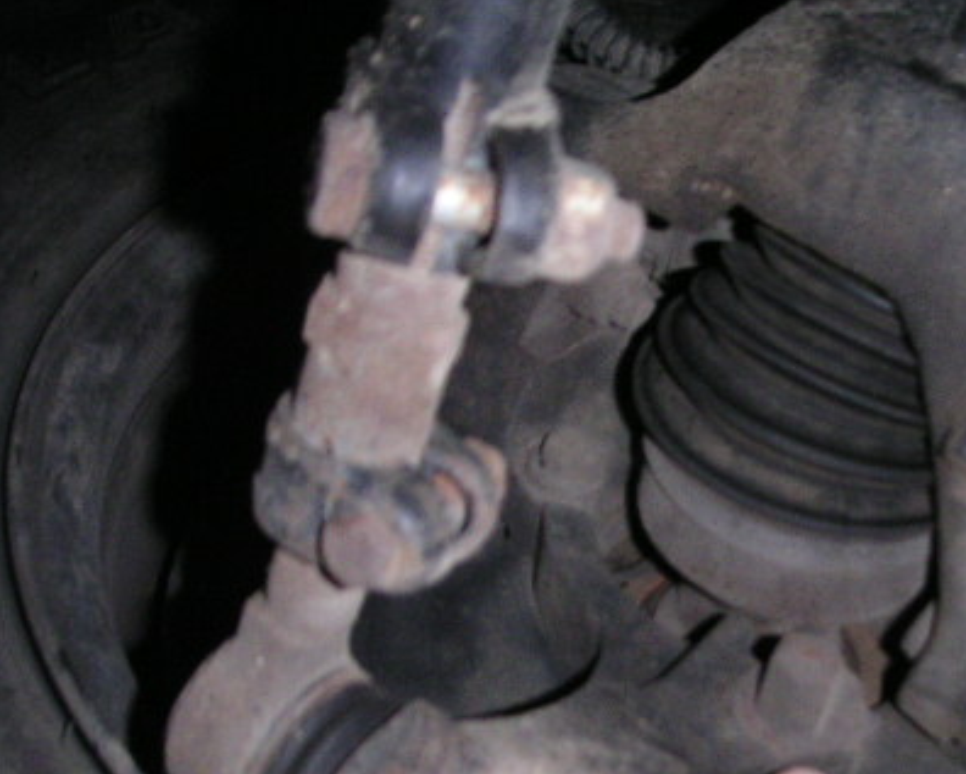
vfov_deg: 25.1
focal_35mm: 60
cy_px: 581
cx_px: 776
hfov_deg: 30.7
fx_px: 1716
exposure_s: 1/45
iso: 160
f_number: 2.8
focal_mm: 5.9
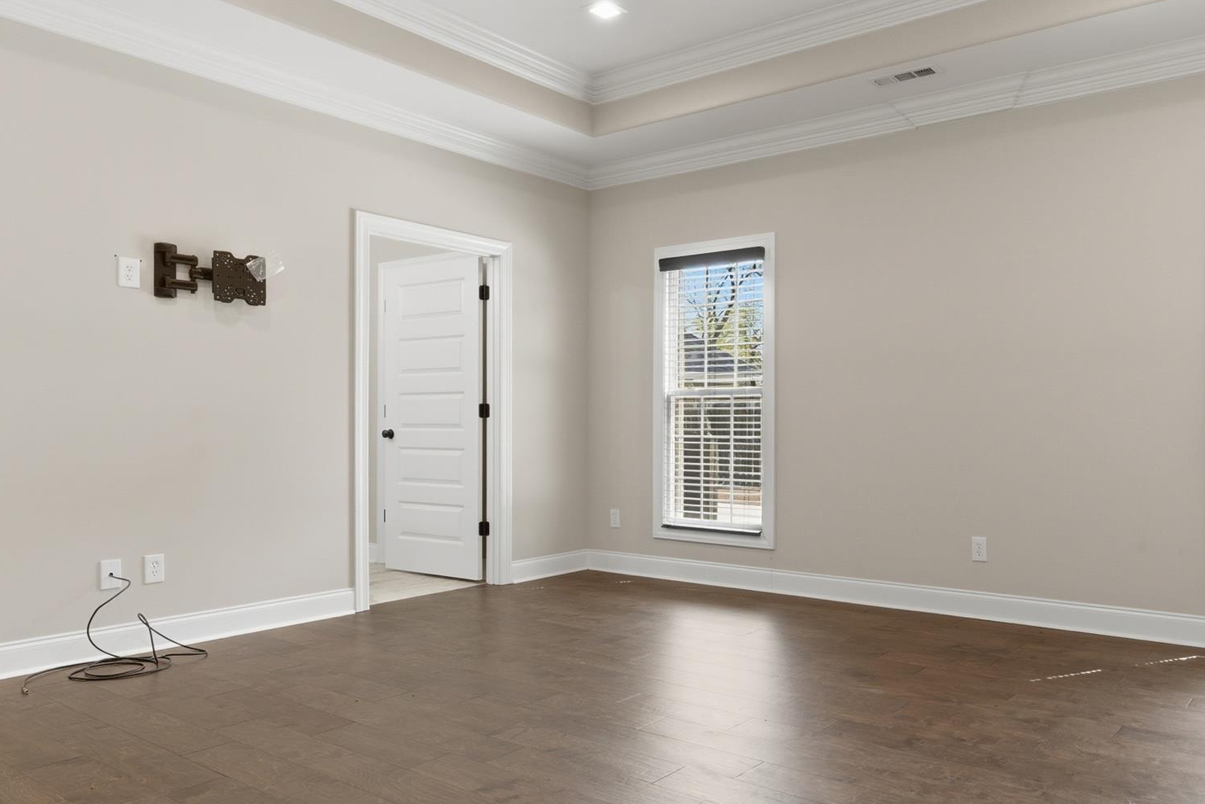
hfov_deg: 66.8
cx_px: 714
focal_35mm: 27
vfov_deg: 47.9
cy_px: 433
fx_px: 904
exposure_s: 1/160
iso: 250
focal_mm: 16
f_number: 9
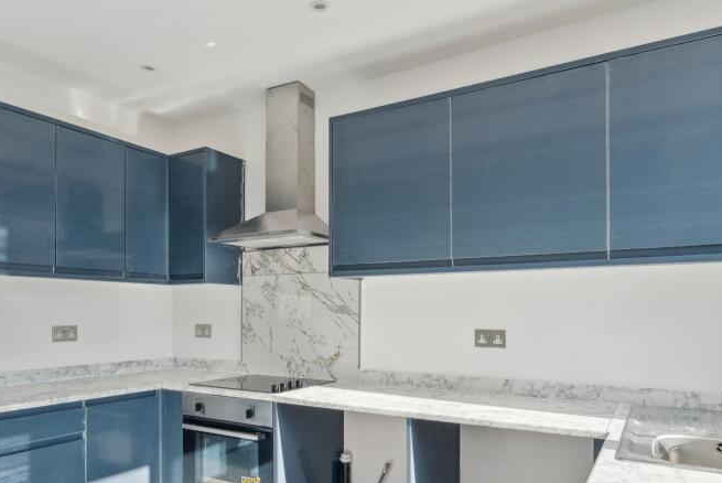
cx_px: 331
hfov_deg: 71.3
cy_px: 342
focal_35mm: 25
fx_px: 502
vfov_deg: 50.0
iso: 640
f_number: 11
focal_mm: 16
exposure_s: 1/160
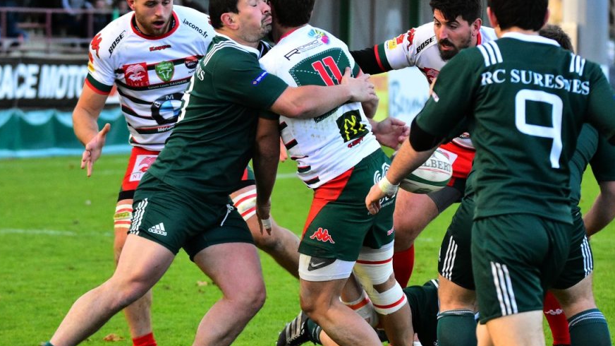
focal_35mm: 231
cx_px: 351
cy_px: 195
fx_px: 3760
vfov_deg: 5.3
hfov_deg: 9.4
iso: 2500
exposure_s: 1/1250
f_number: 4
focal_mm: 125
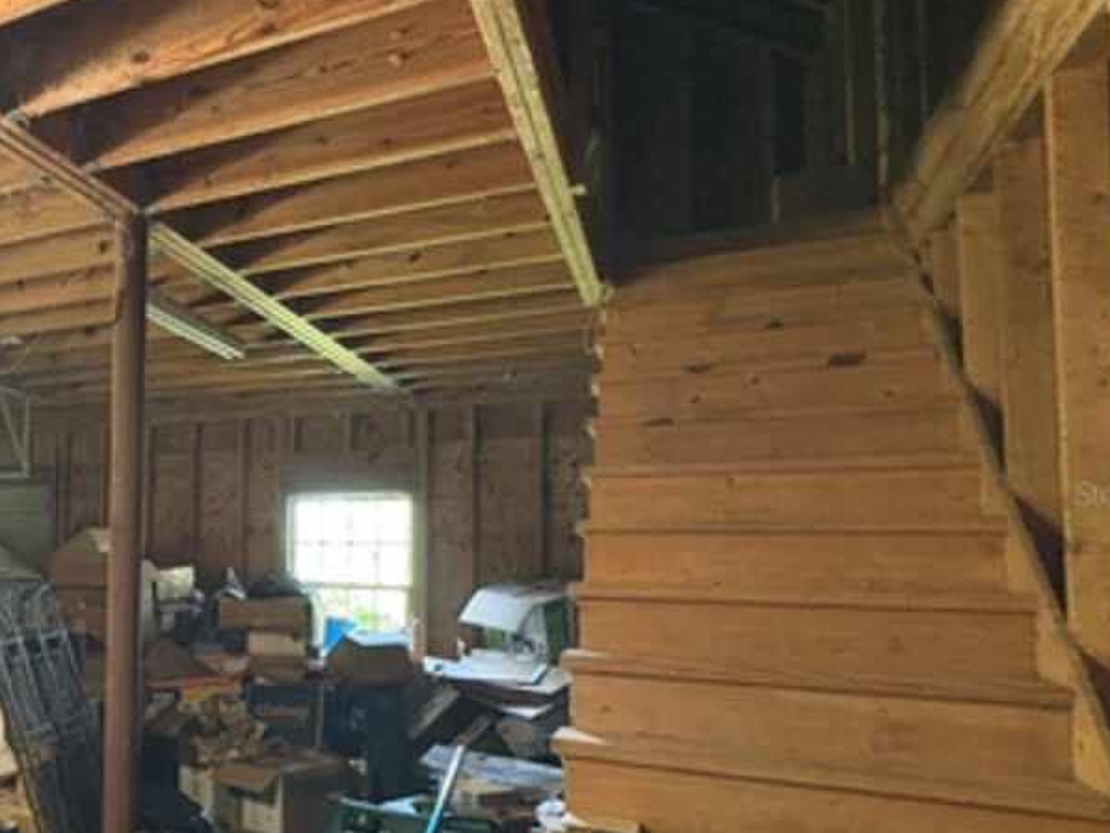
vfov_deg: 46.6
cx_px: 26
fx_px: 962
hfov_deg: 50.0
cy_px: 493
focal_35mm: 30
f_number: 2.2
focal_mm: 2.22
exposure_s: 1/40
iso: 640
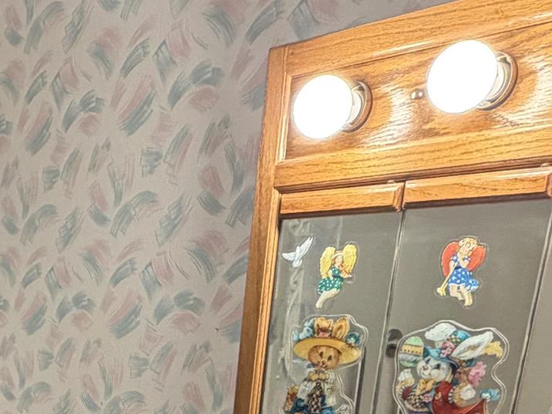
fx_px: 957
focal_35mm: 60
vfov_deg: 20.1
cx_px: -12
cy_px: 666
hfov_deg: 29.8
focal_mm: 2.22
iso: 250
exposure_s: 1/120
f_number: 2.2
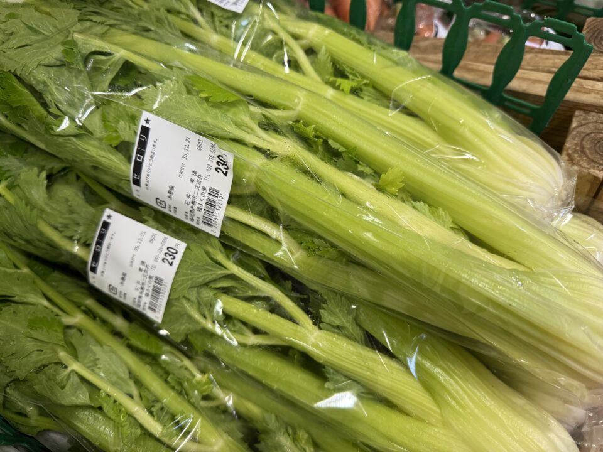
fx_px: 418
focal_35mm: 24
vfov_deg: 56.8
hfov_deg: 71.6
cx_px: 302
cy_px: 226
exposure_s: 1/120
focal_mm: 6.76
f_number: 1.78
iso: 200
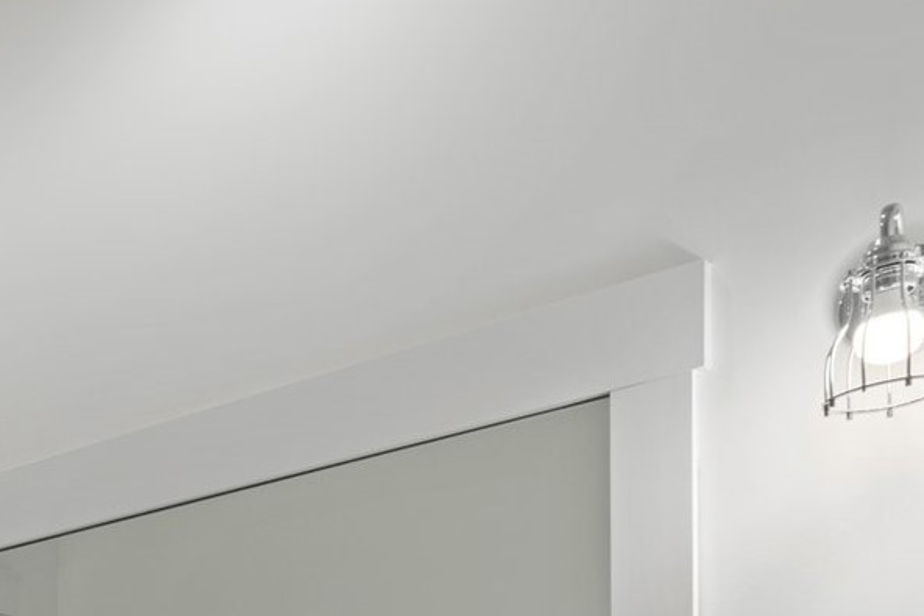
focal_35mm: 55
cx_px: -490
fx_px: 1412
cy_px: 969
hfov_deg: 25.9
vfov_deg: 20.4
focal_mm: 16
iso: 100
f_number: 8
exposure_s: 1/1.67
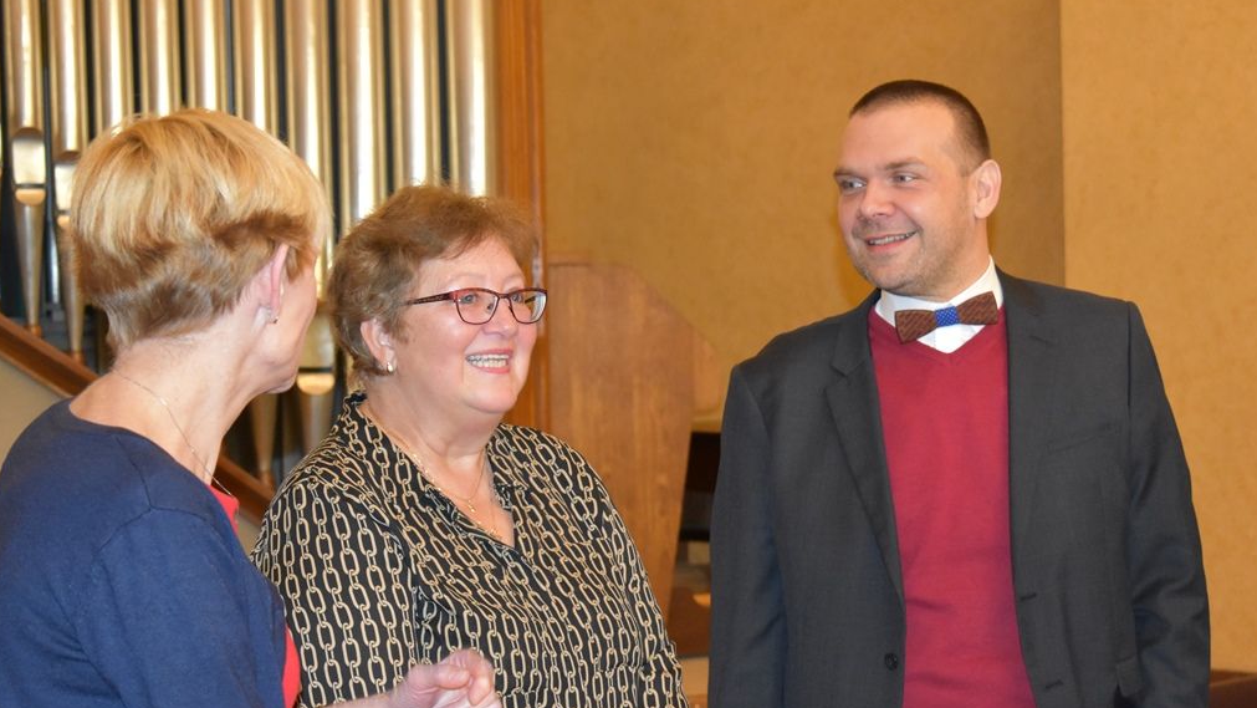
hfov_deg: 24.3
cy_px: 393
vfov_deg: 13.8
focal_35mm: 88
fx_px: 2918
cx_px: 628
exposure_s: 1/60
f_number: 5.6
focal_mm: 55
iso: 3200
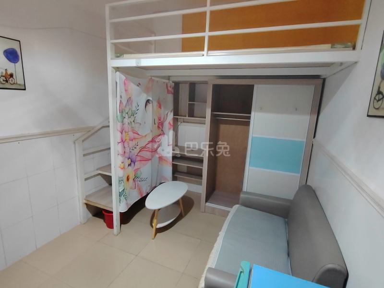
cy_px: 144
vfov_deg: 63.4
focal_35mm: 21
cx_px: 192
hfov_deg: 79.0
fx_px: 233
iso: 1097
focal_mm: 2.16
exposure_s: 1/33.3
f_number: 2.2
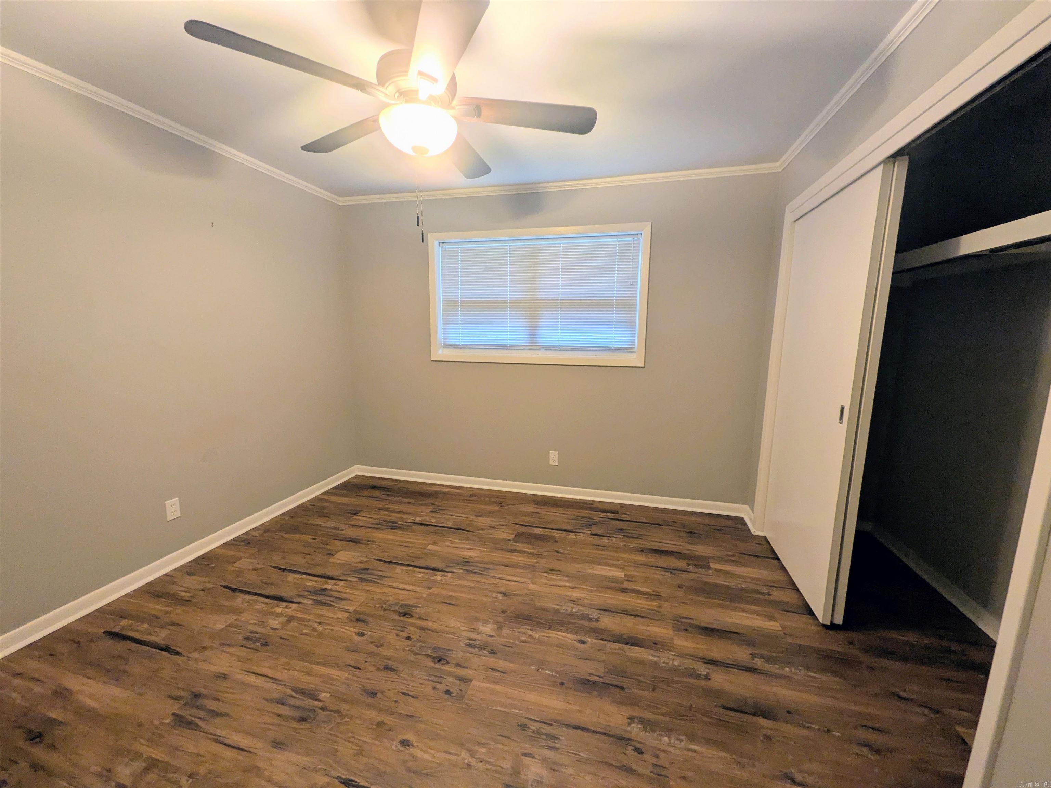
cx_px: 526
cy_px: 394
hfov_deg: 102.1
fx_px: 425
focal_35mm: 14
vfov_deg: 85.7
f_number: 2.2
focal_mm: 1.85
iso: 82
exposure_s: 1/20
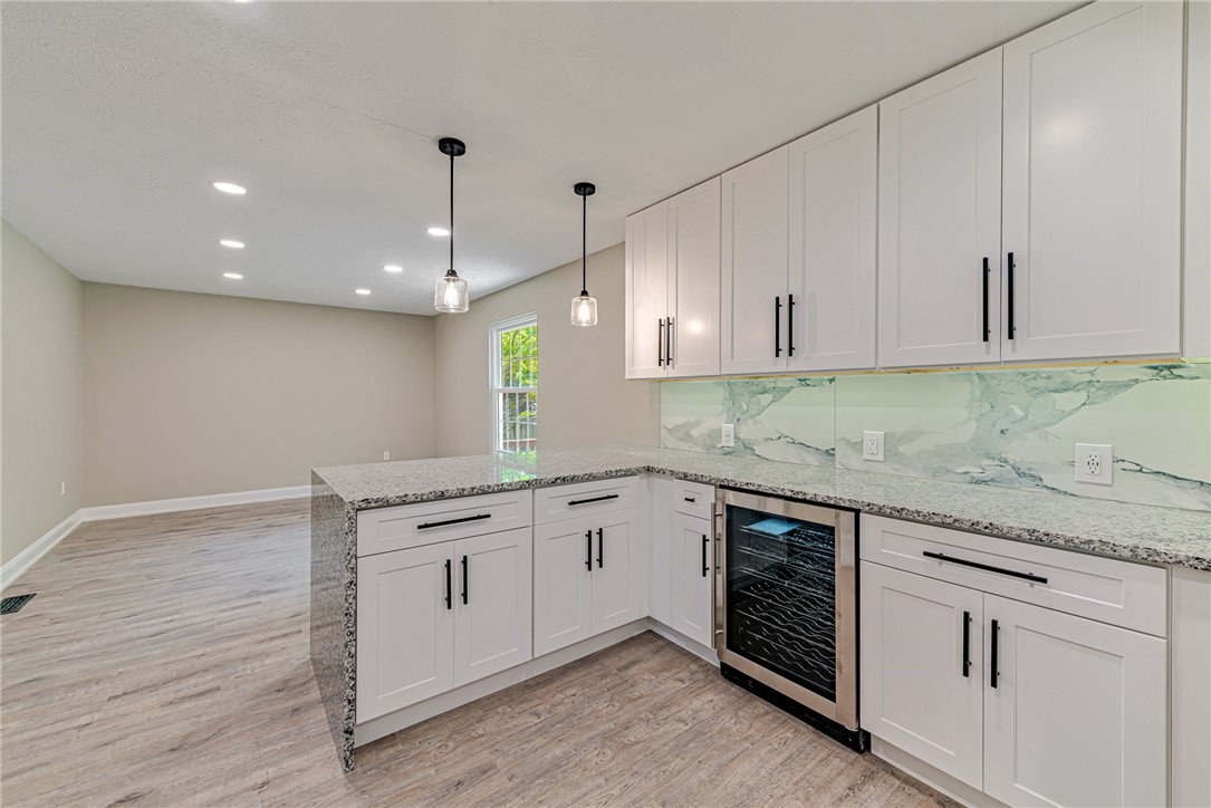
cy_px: 404
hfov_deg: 104.2
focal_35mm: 14
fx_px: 471
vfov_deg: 81.2
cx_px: 606
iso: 50
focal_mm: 14
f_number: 11
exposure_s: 1/15
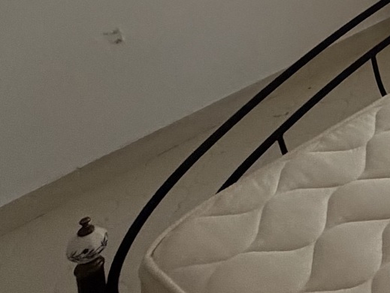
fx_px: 778
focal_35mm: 69
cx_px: 757
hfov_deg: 19.0
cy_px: -252
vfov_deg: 17.1
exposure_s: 1/60
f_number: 2.2
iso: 400
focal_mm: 2.22
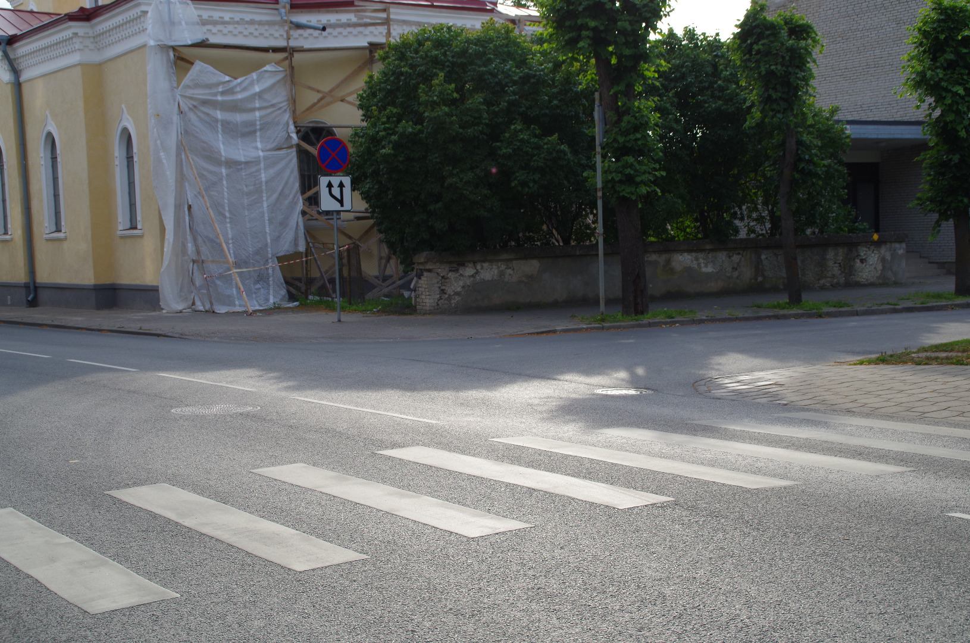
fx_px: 1318
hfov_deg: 40.4
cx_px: 485
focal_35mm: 49
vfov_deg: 27.4
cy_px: 322
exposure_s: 1/125
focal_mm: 33
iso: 250
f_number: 11
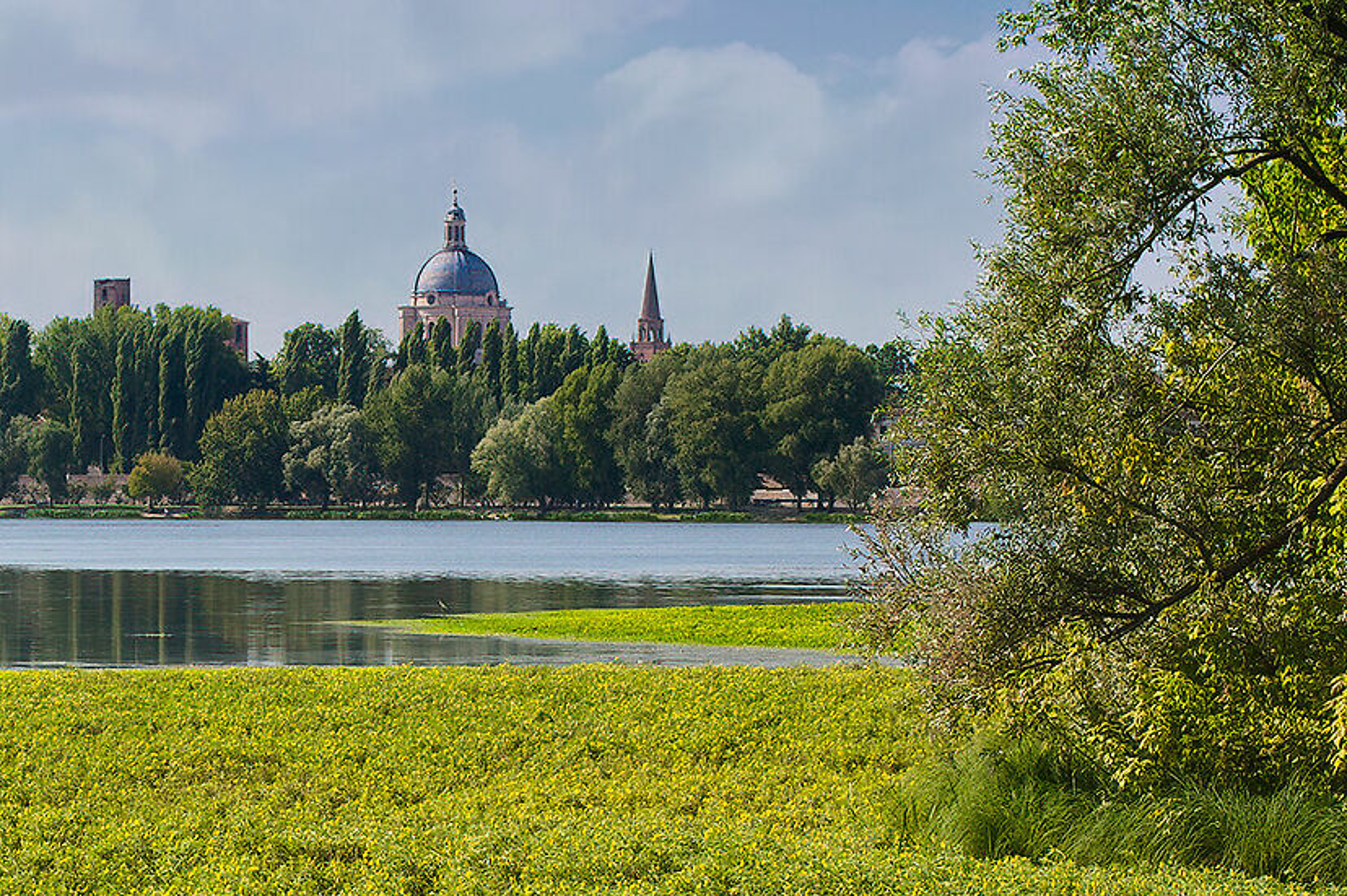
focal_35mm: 145
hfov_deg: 14.1
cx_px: 221
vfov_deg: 9.4
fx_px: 5422
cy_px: 765
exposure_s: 1/60
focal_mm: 50
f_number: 9
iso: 100
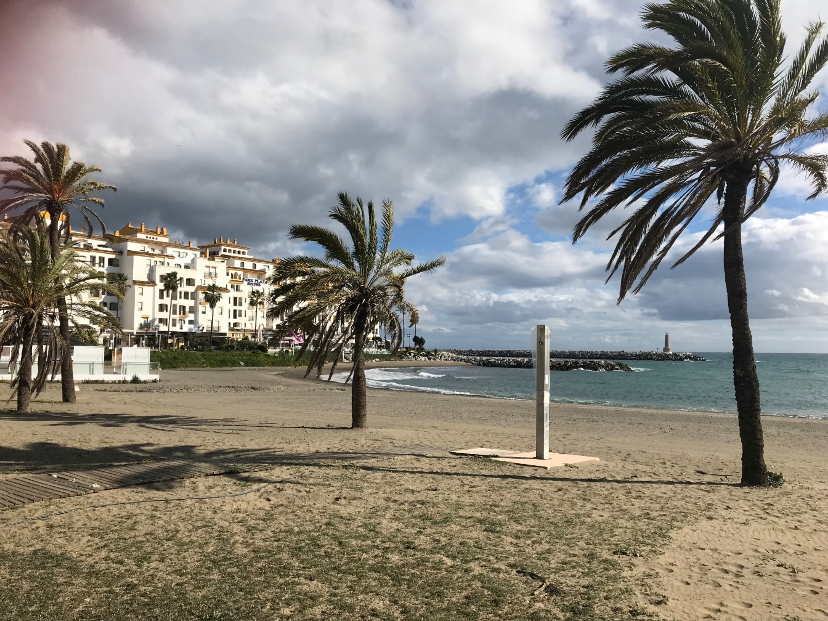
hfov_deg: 63.4
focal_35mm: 28
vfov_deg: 49.7
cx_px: 414
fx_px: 670
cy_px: 310
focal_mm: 3.99
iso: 20
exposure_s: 1/4808
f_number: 1.8
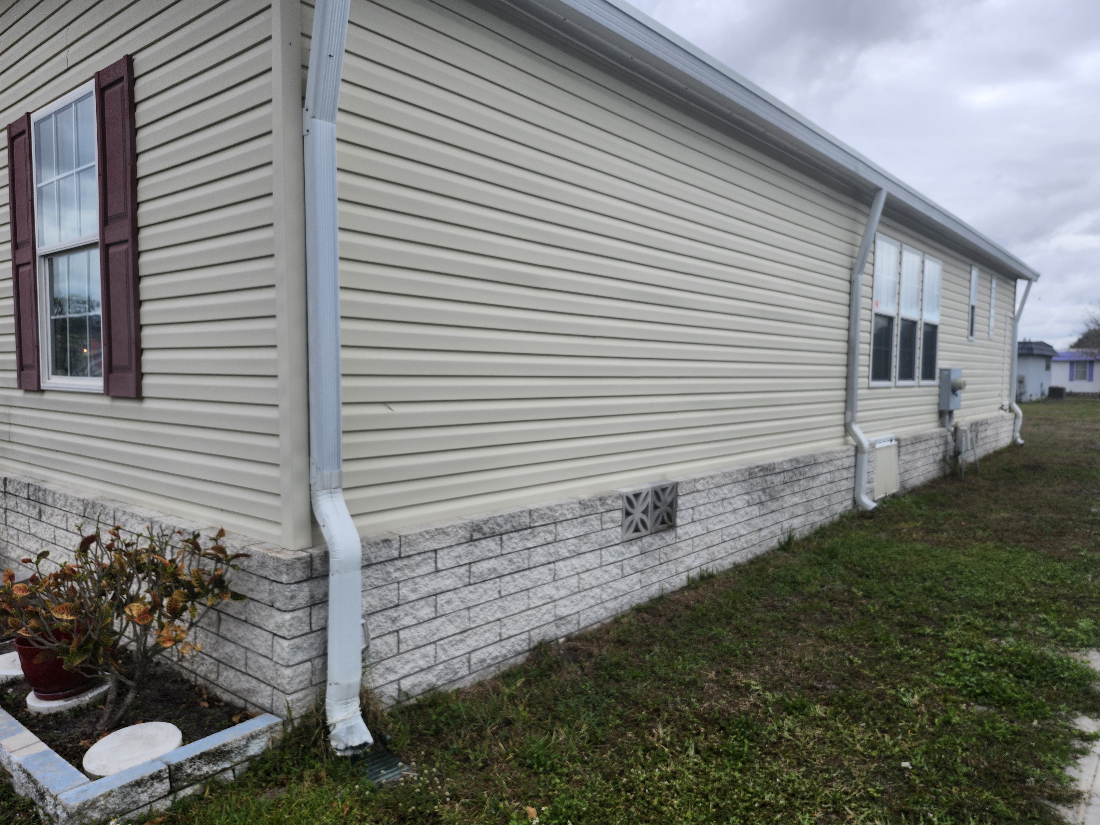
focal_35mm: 23
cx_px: 550
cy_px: 412
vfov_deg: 58.9
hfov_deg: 73.9
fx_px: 731
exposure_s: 1/538
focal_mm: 5.54
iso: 25
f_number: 1.8
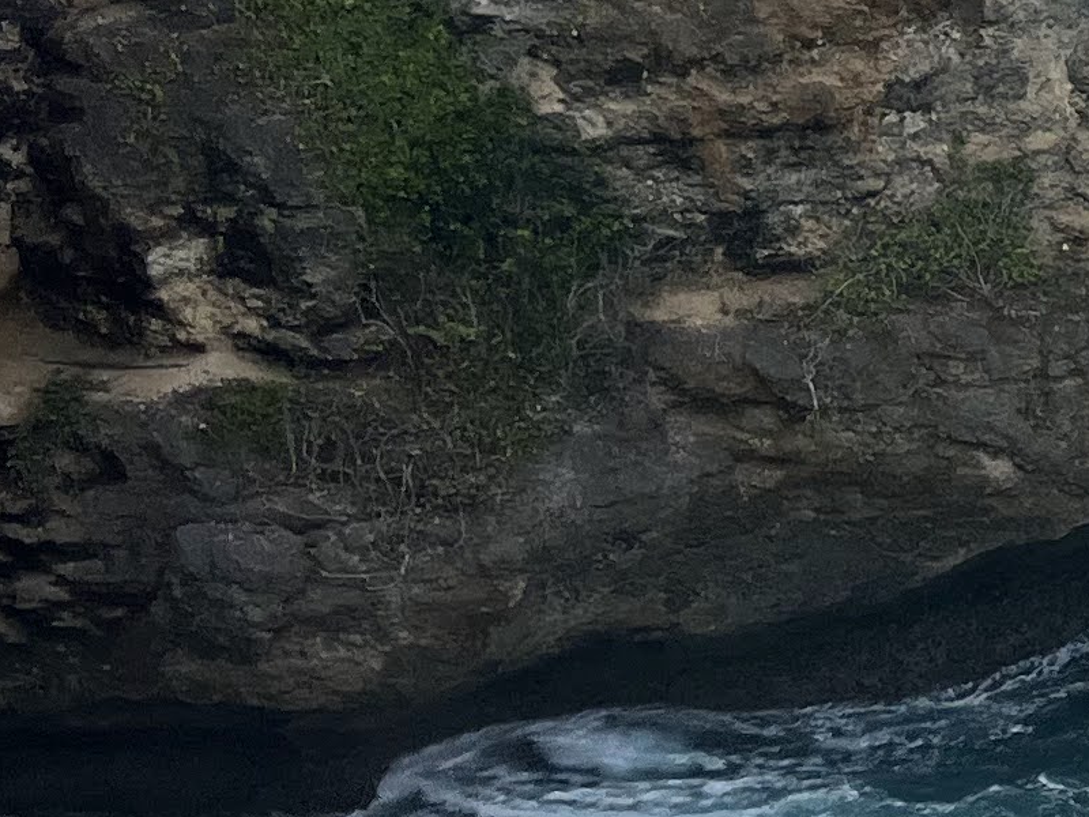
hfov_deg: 12.5
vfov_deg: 11.3
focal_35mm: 131
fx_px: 4121
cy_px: 681
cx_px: 2434
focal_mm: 5.1
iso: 50
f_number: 1.6
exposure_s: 1/4016
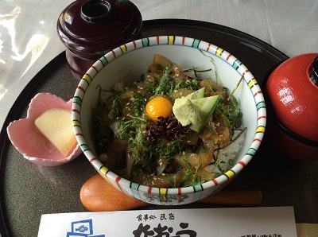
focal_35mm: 30
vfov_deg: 46.6
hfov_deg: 60.1
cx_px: 159
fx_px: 275
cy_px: 118
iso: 64
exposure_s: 1/120
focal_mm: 4.12
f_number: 2.2
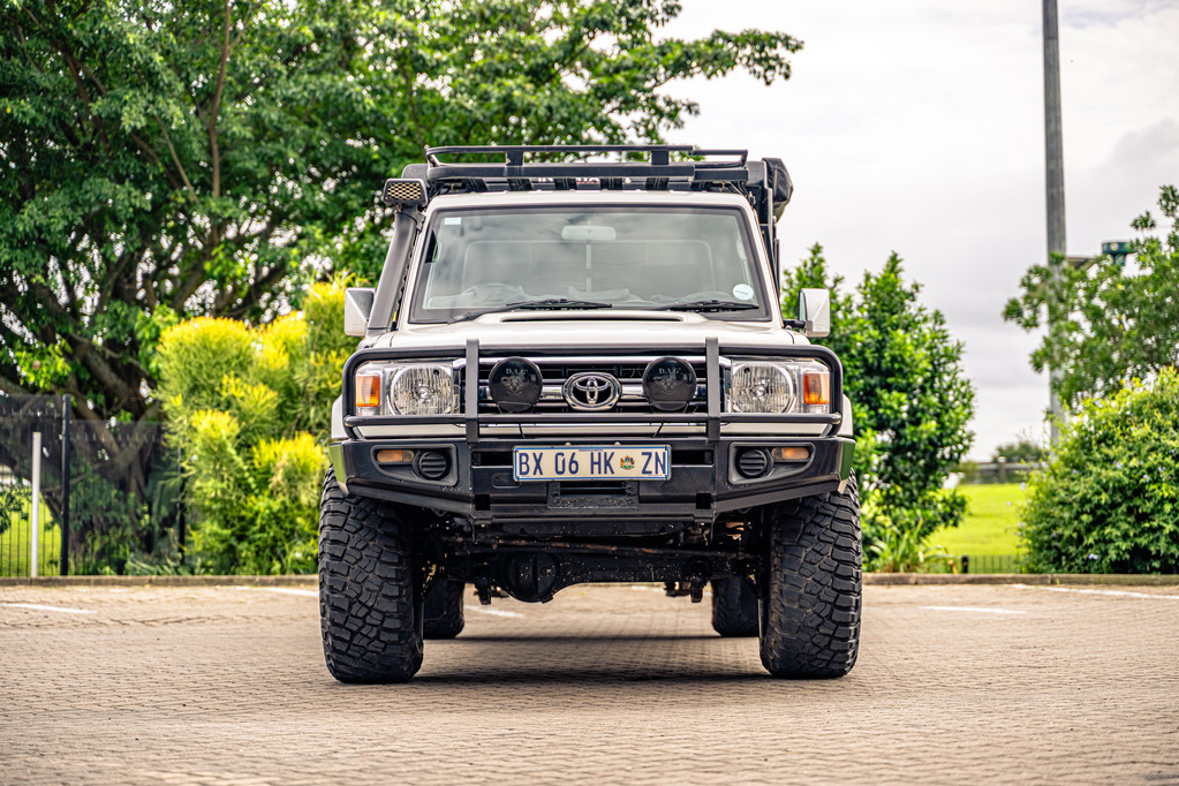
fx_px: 2456
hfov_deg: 27.0
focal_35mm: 75
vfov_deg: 18.2
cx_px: 590
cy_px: 393
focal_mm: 75
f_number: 2.8
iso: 160
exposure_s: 1/1250
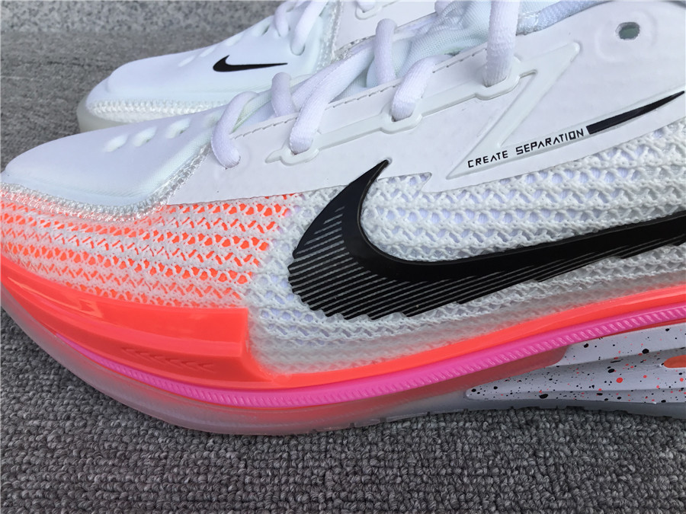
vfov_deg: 45.4
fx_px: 614
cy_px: 257
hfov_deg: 58.4
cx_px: 343
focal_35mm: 31
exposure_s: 1/599
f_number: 2.4
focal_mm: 3.3
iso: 25
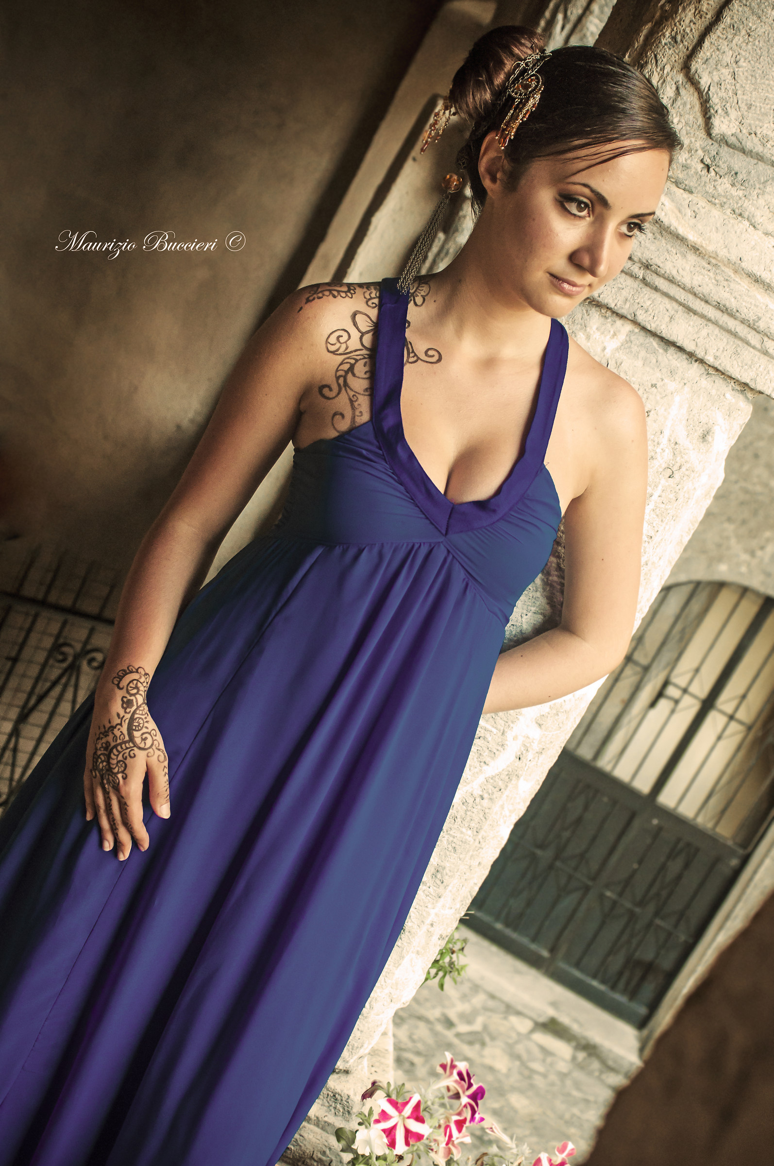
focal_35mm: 54
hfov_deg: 25.0
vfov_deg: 36.9
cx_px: 387
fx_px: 1746
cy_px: 583
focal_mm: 36
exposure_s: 1/250
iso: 800
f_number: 4.5
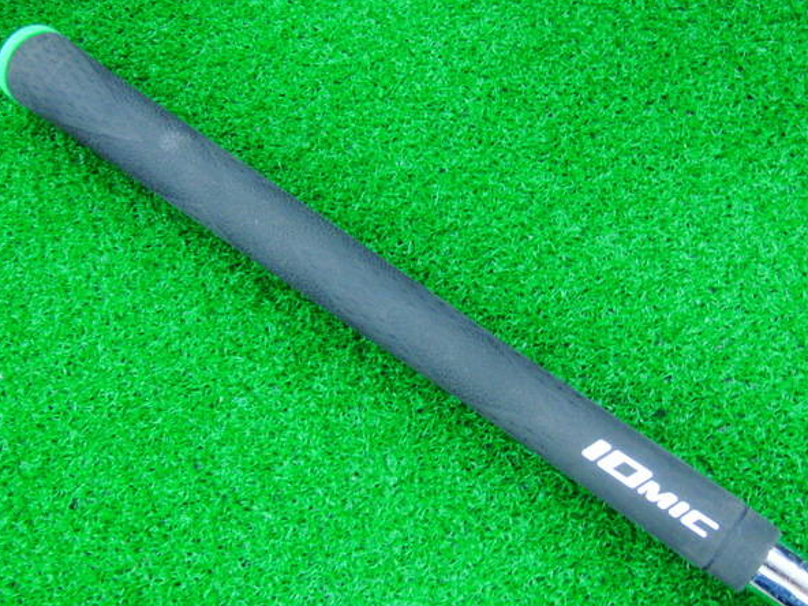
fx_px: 934
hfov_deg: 46.8
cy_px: 323
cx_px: 418
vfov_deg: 35.9
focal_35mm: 40
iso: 400
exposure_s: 1/20
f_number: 3.6
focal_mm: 6.42
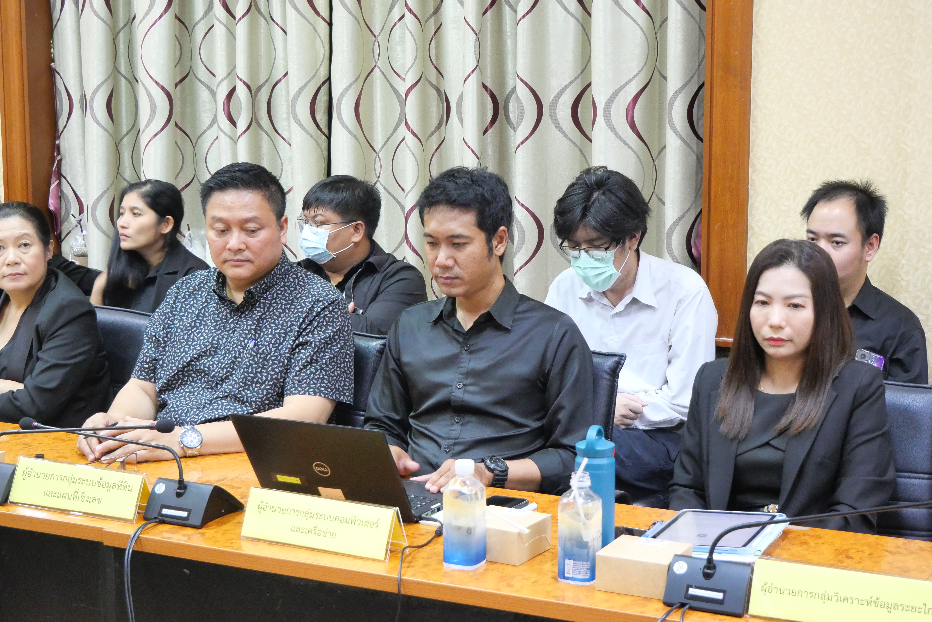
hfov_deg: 35.6
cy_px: 311
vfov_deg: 24.2
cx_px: 466
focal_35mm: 56
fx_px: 1451
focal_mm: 27
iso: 3200
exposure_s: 1/15
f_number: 5
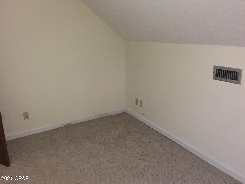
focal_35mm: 30
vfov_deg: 46.8
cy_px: 92
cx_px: 124
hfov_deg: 60.0
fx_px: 212
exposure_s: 1/4
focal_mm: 4.15
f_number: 2.2
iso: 125
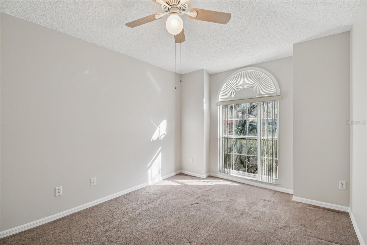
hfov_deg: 100.4
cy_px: 122
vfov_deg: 77.3
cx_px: 184
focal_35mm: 15
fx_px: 153
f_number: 6.3
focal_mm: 10
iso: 100
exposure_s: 1/50
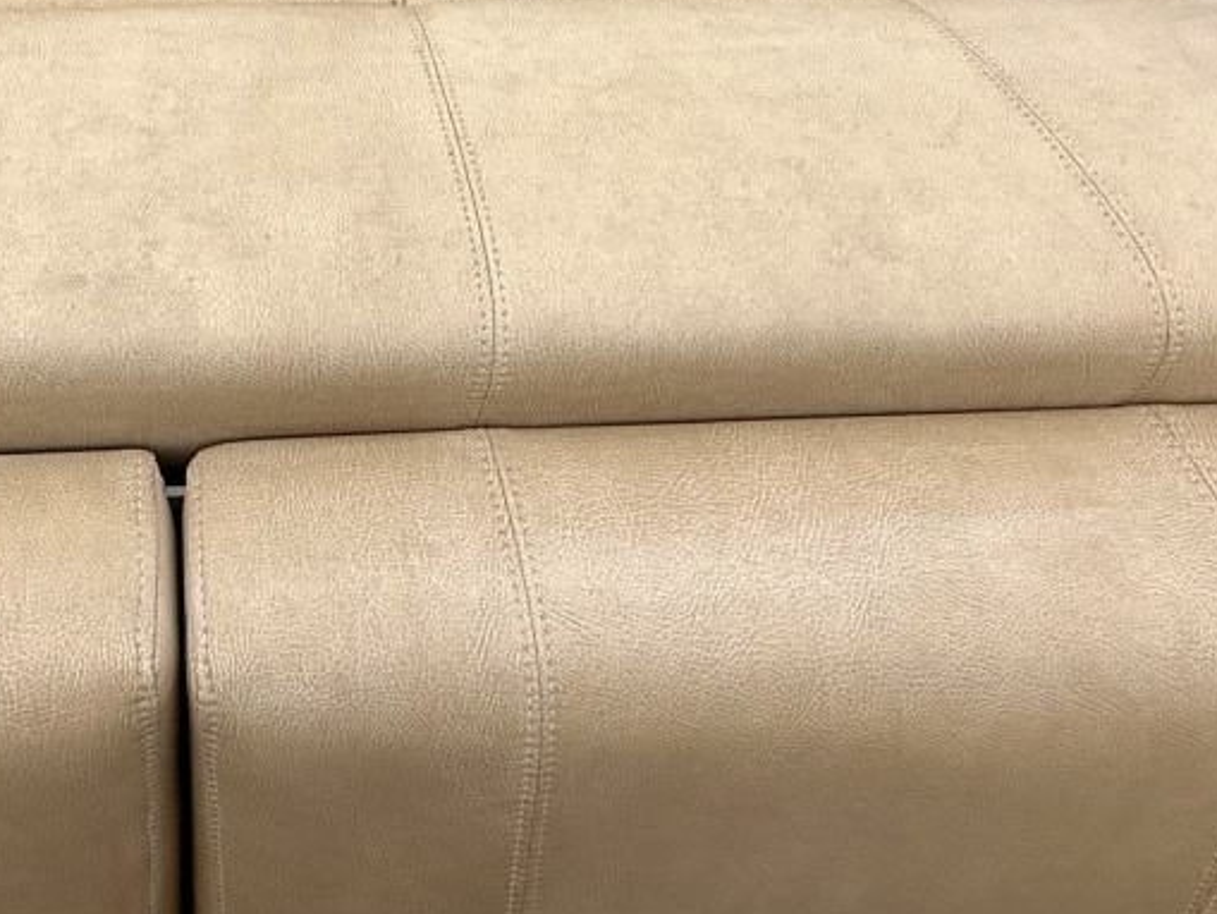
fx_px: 1547
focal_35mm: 44
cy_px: -93
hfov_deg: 40.7
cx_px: 198
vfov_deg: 29.6
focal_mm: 2.22
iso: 50
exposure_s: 1/3891
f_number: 2.2
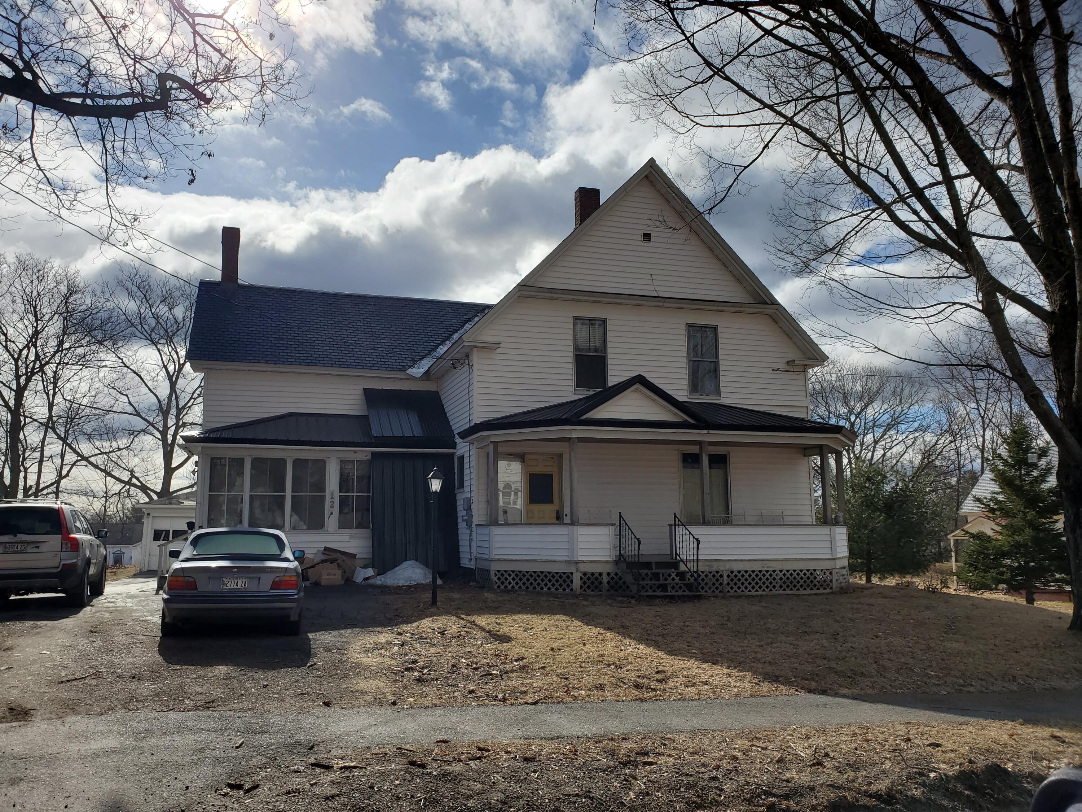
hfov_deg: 67.3
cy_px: 406
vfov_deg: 53.1
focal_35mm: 26
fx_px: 813
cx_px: 541
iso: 50
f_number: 2.4
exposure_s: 1/4737
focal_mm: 4.3
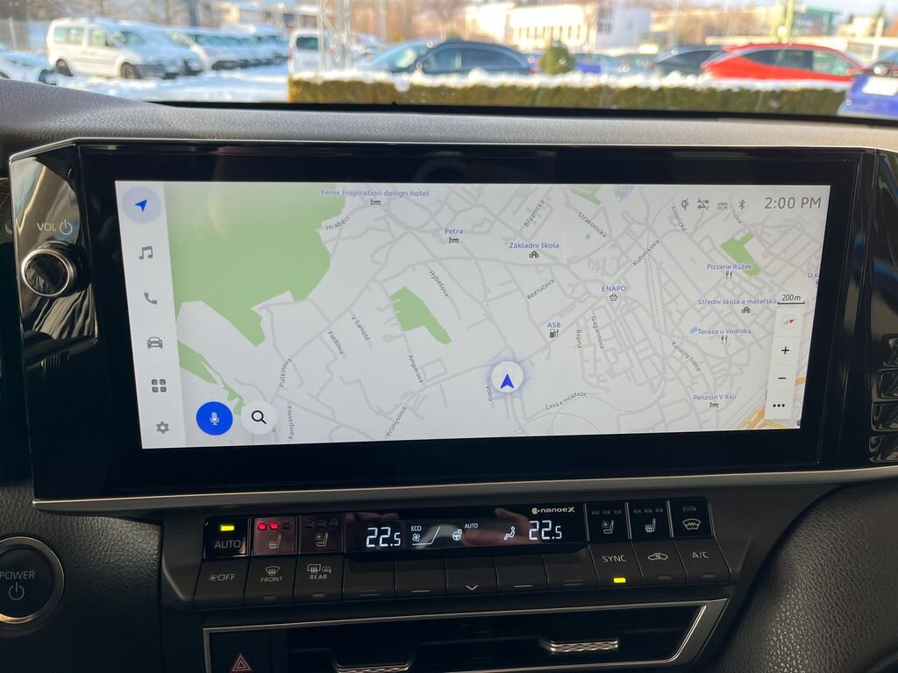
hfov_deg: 67.3
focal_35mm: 26
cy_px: 336
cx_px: 449
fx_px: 674
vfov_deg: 53.1
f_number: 1.6
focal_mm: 5.1
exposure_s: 1/159
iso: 40
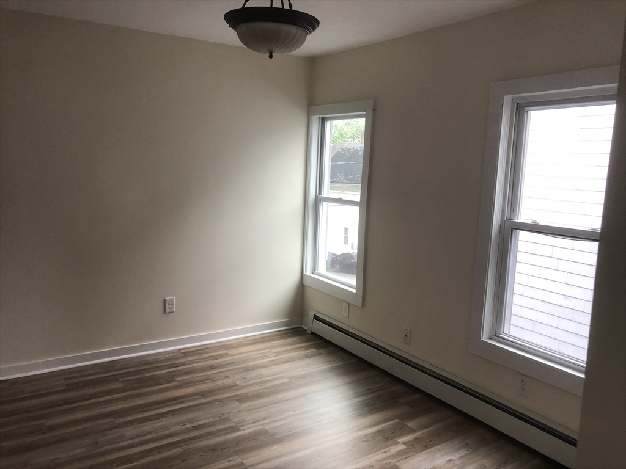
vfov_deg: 49.7
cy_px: 234
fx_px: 506
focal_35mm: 28
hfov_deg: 63.4
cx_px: 313
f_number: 1.8
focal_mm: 3.99
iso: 25
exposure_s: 1/30
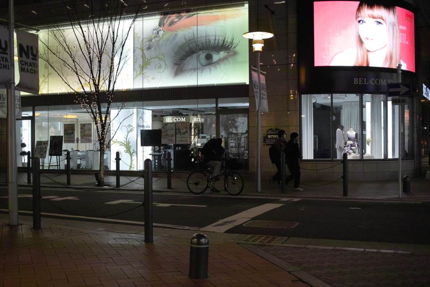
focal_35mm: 41
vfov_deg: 32.6
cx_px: 215
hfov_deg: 47.4
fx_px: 490
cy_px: 144
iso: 800
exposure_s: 1/100
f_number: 2.8
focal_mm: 24.2
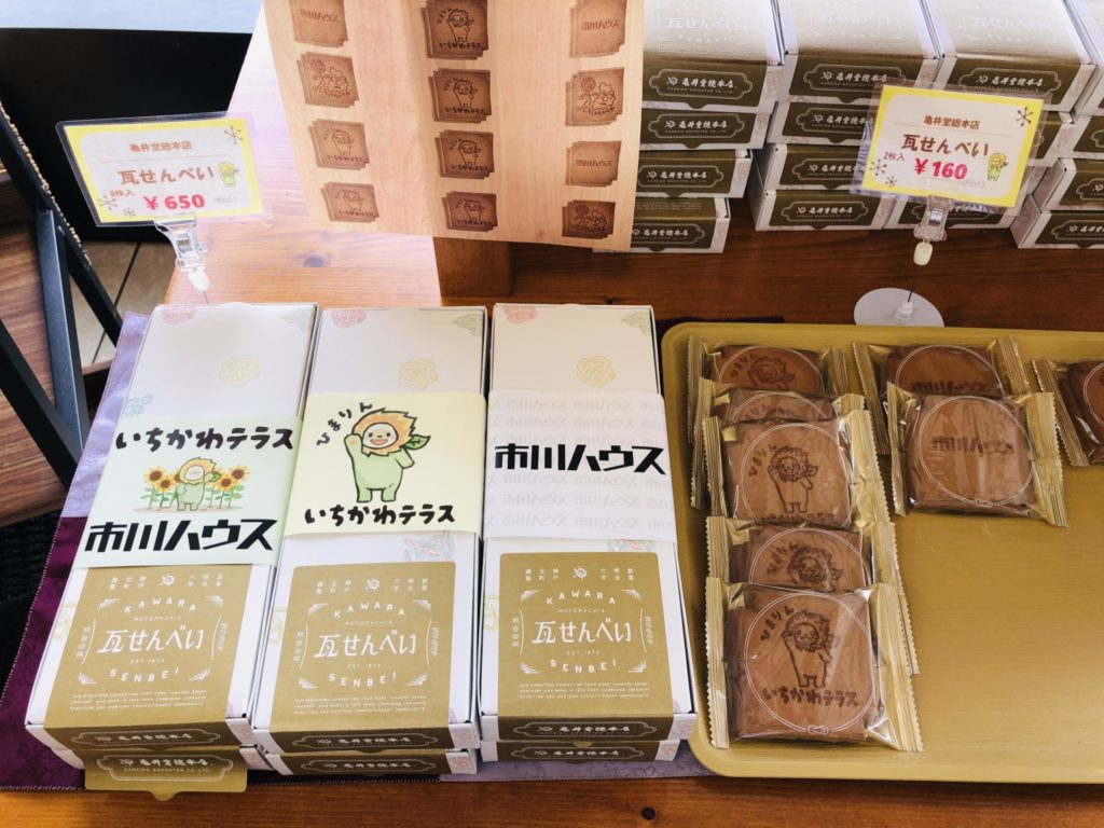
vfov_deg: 49.7
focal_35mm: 28
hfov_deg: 63.4
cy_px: 414
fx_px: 893
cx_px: 552
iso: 32
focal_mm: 4
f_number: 1.8
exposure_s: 1/120
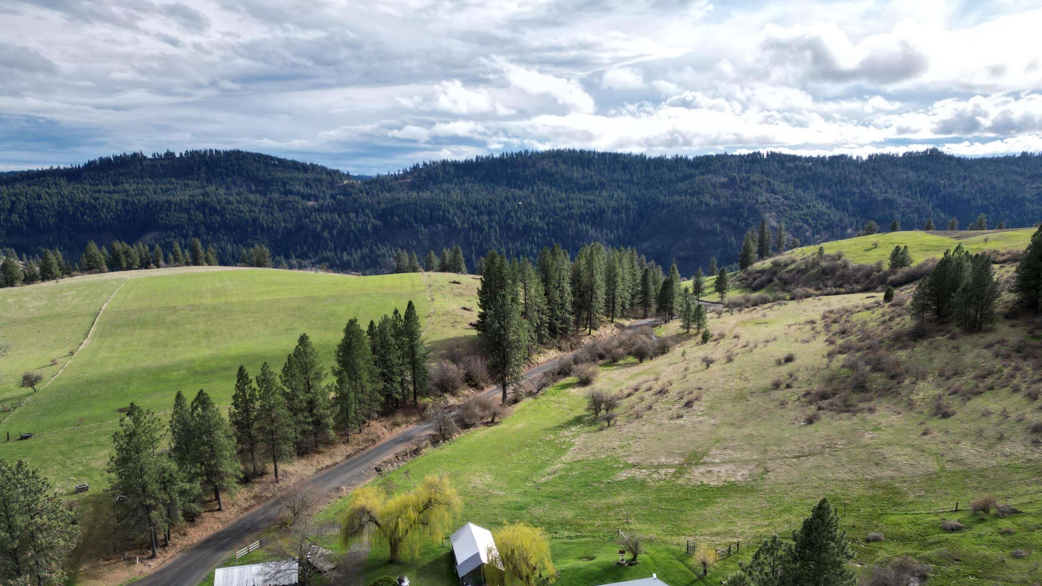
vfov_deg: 42.4
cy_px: 385
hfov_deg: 69.8
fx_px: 746
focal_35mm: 27
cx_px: 536
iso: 100
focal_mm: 6.72
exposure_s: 1/2500
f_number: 1.7
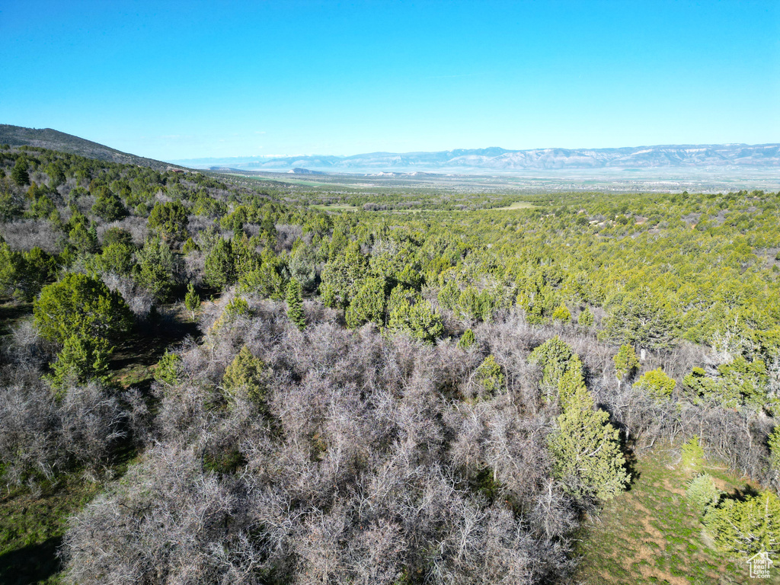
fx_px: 541
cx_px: 390
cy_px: 292
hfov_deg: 71.6
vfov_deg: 56.8
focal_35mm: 24
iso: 130
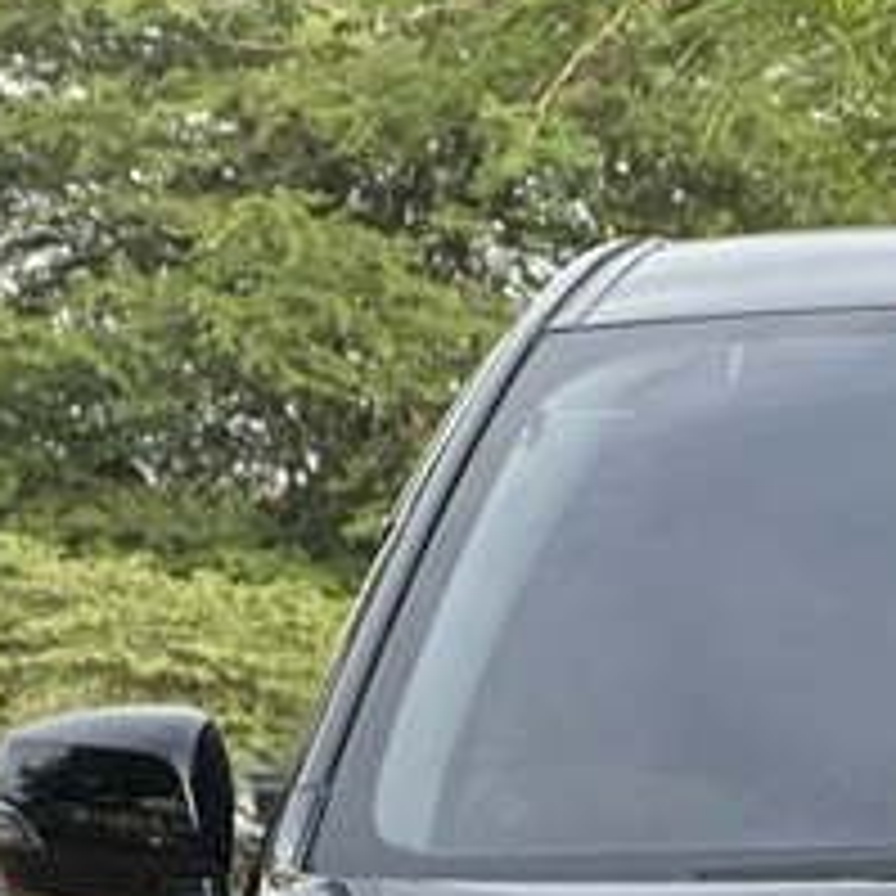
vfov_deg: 6.4
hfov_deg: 6.3
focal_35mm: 273
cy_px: 1216
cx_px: 1391
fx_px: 7995
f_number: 2.8
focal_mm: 9
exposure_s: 1/99
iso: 40
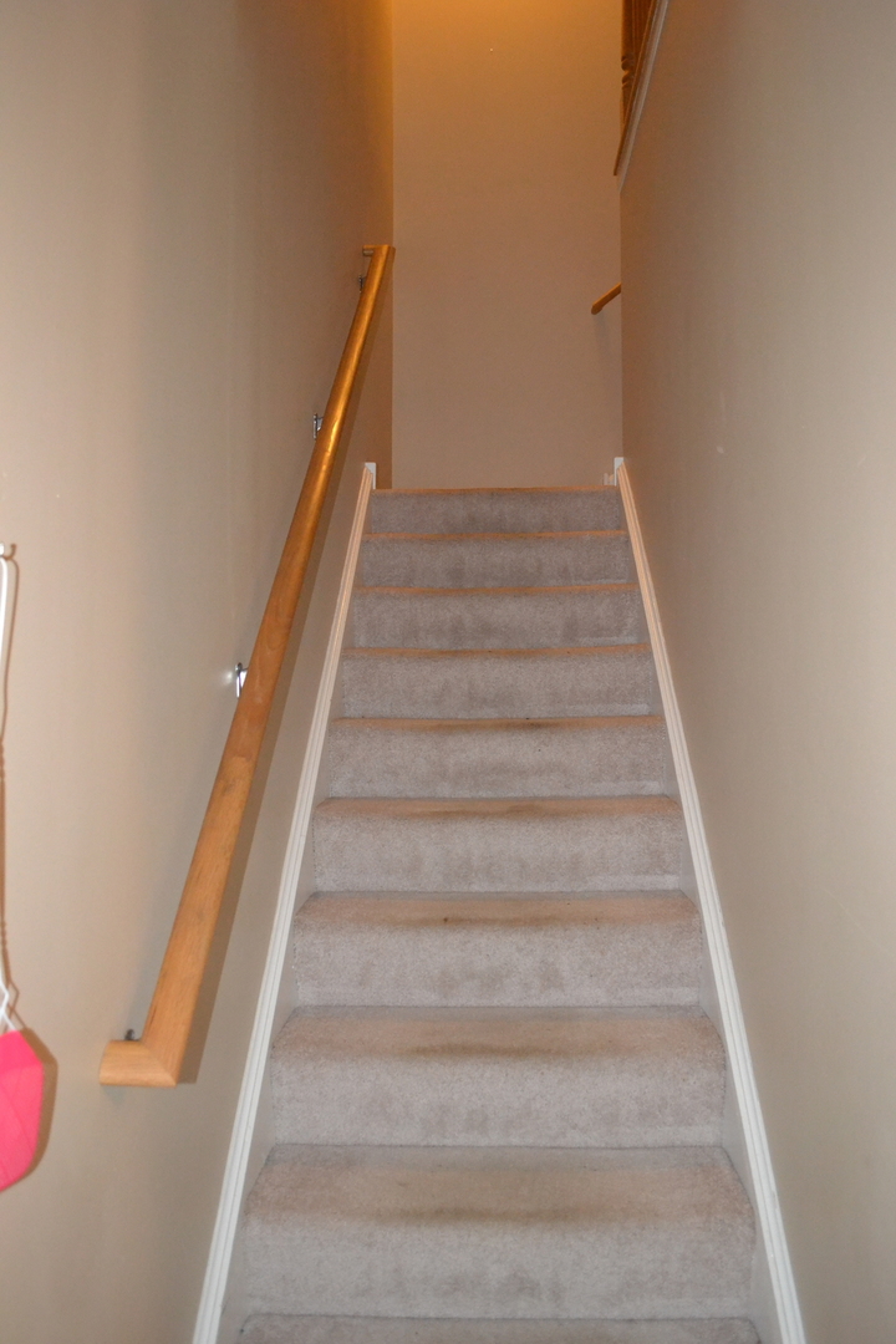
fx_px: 1008
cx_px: 448
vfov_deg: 67.4
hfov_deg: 47.9
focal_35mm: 27
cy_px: 672
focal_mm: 18
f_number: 3.5
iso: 3200
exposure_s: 1/60
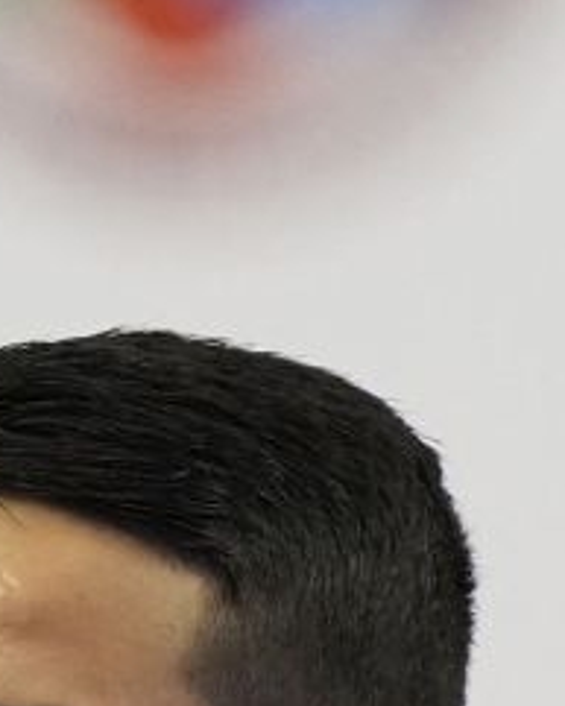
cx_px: -735
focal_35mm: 2071
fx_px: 43261
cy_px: 1421
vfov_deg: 0.9
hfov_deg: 0.7
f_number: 2.8
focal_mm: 197
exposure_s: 1/1000
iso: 3200
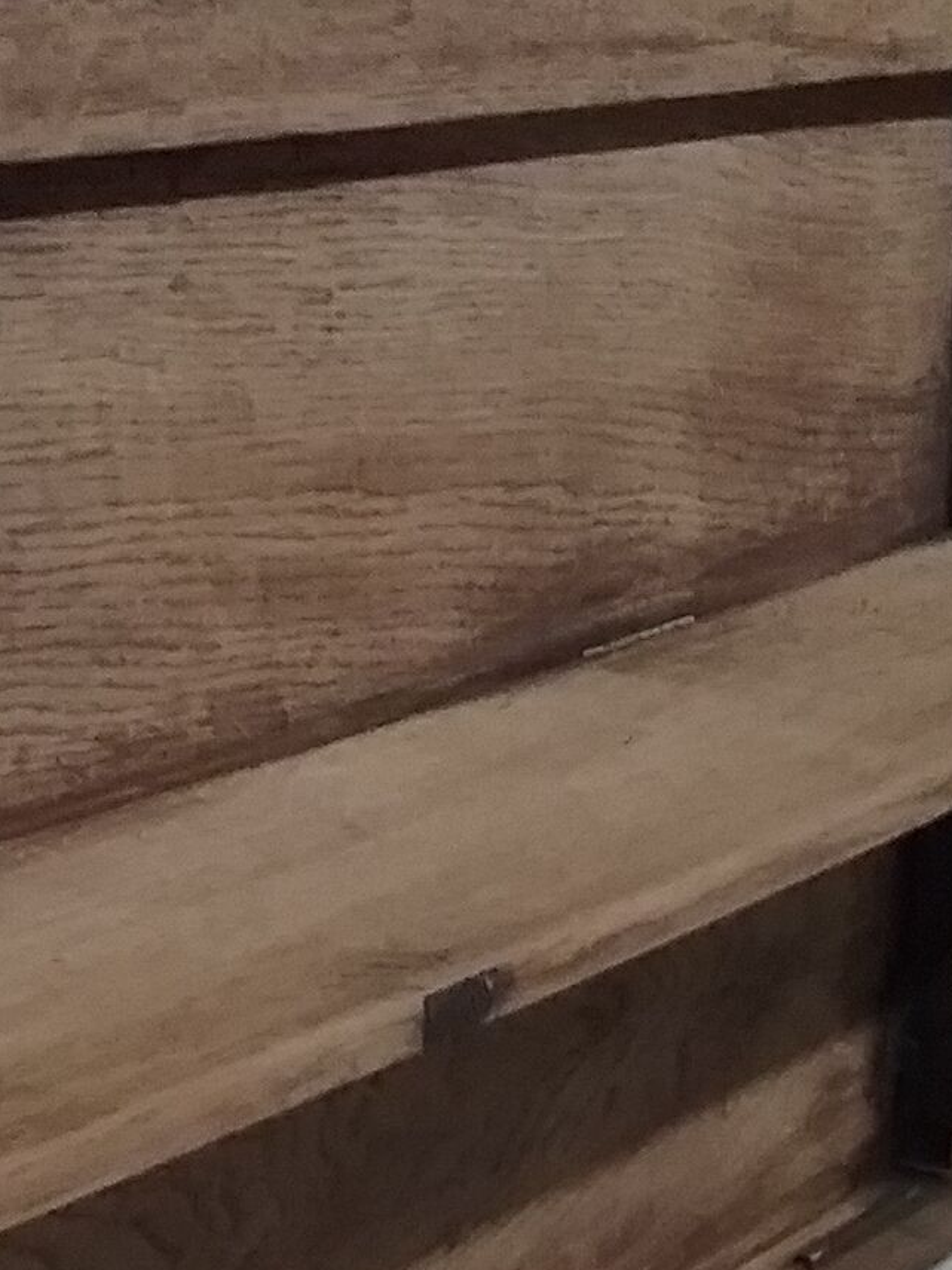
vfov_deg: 18.5
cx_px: 609
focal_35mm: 94
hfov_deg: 15.7
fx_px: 3448
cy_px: 1900
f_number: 2.2
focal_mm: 3.3
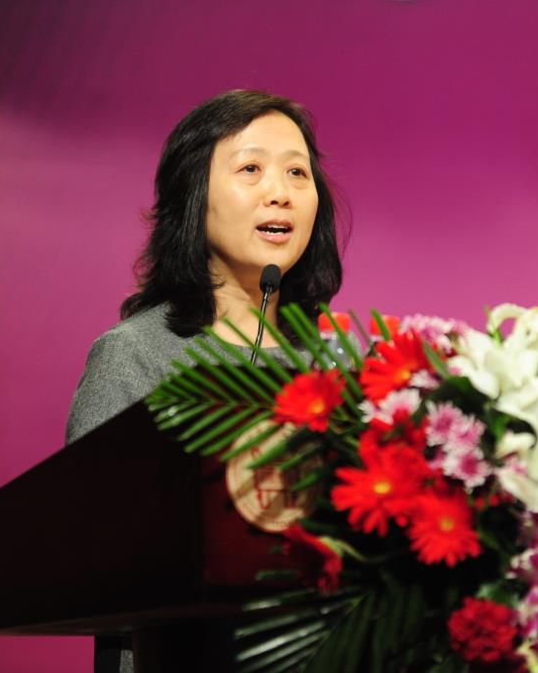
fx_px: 5634
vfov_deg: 6.8
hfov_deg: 5.5
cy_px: 336
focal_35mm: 283
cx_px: 322
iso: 1600
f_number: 2.8
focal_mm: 200
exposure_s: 1/320
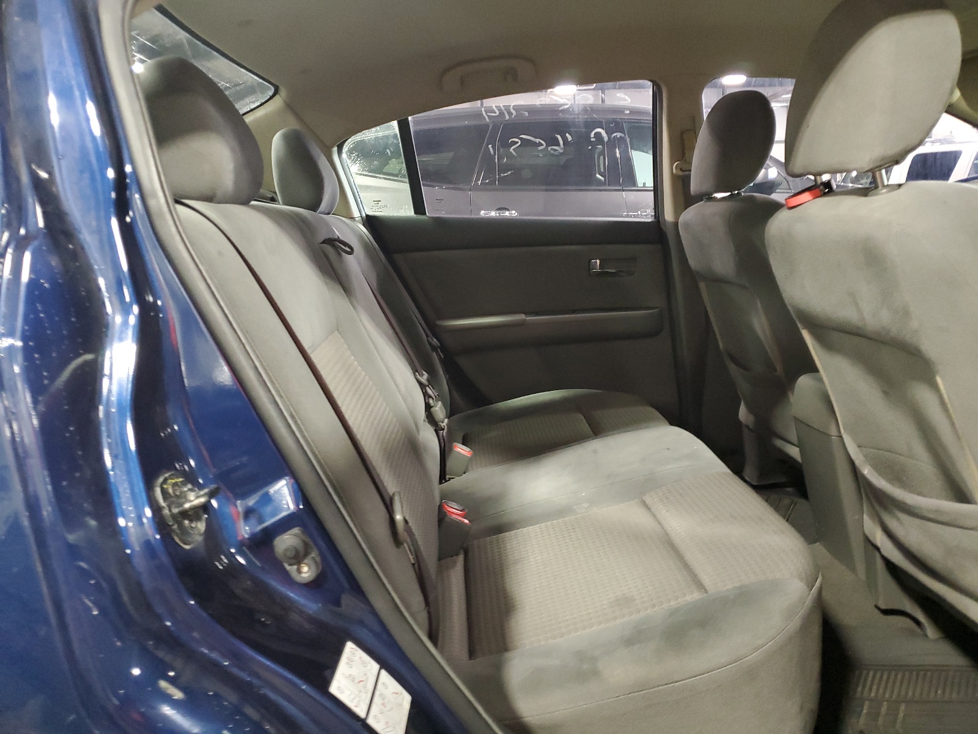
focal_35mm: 26
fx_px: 735
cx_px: 489
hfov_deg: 67.3
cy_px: 367
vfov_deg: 53.1
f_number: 1.5
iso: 301
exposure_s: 1/17
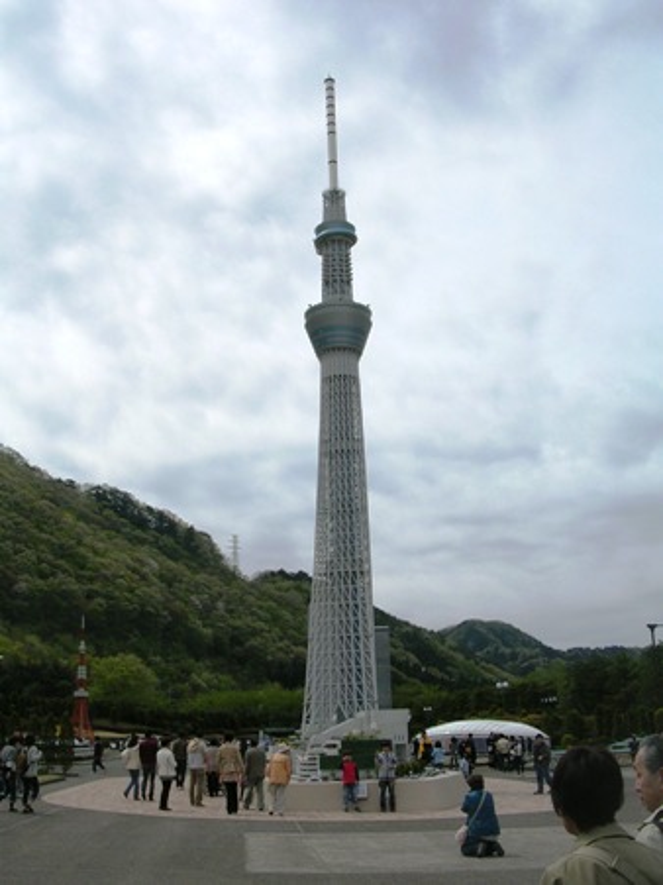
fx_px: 971
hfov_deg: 37.7
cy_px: 442
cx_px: 332
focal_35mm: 38
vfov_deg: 49.0
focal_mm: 5.8
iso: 50
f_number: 5.6
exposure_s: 1/633
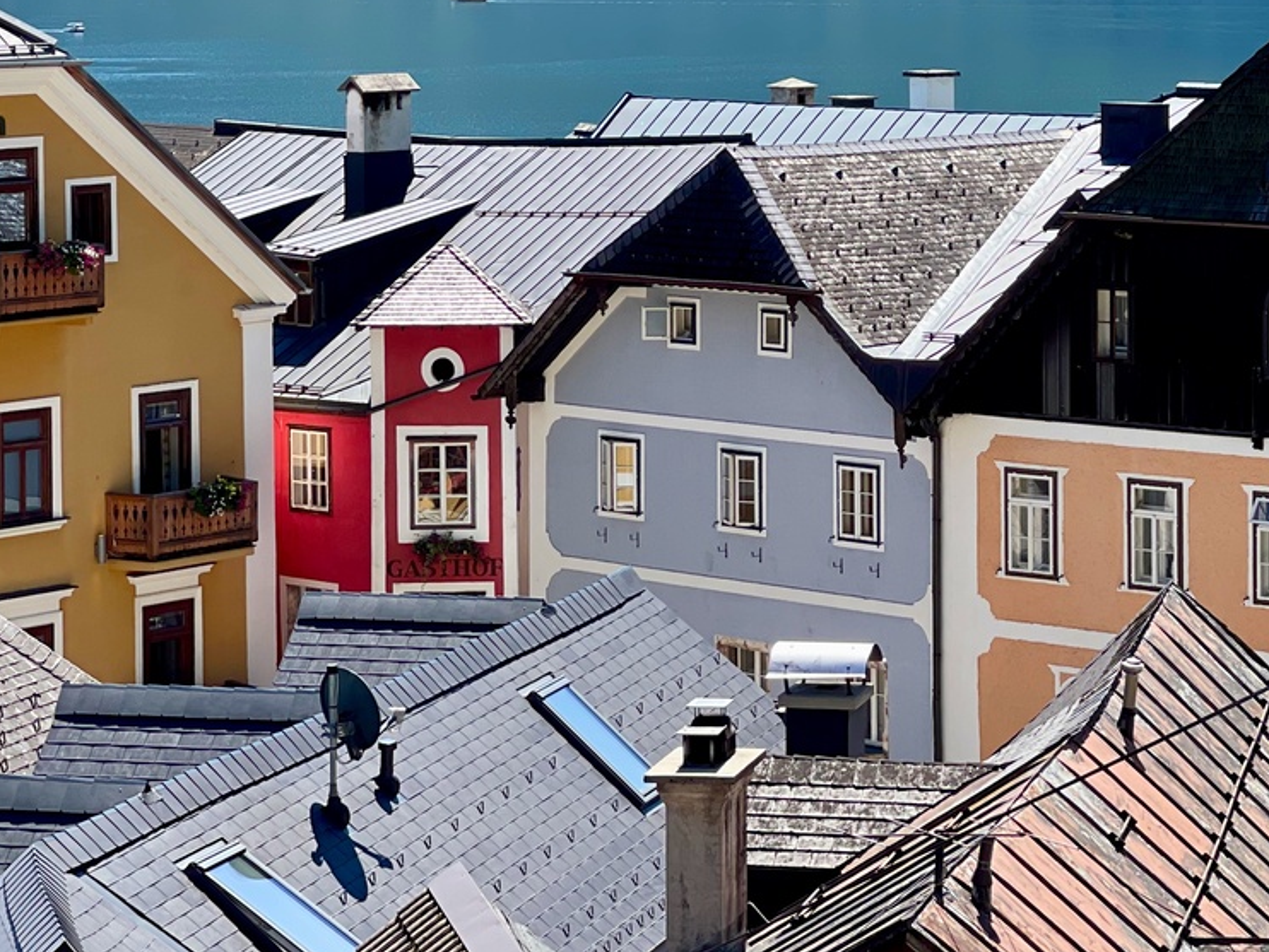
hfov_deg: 28.1
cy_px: 461
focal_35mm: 69
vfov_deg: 21.3
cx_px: 587
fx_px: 2530
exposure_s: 1/508
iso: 32
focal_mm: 7.5
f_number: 2.2
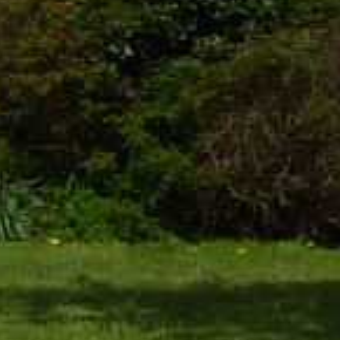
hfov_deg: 4.9
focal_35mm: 343
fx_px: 3812
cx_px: -666
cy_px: -223
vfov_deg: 5.1
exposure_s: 1/800
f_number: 5.6
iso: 80
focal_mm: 5
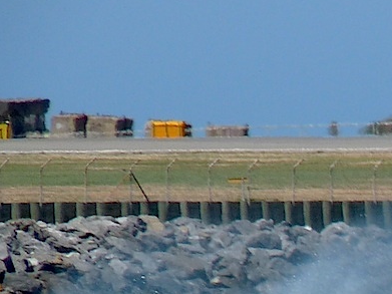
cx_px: 640
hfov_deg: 1.3
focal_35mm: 1485
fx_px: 16811
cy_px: 471
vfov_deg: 1.0
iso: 100
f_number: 7.1
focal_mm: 71.7
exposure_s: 1/400
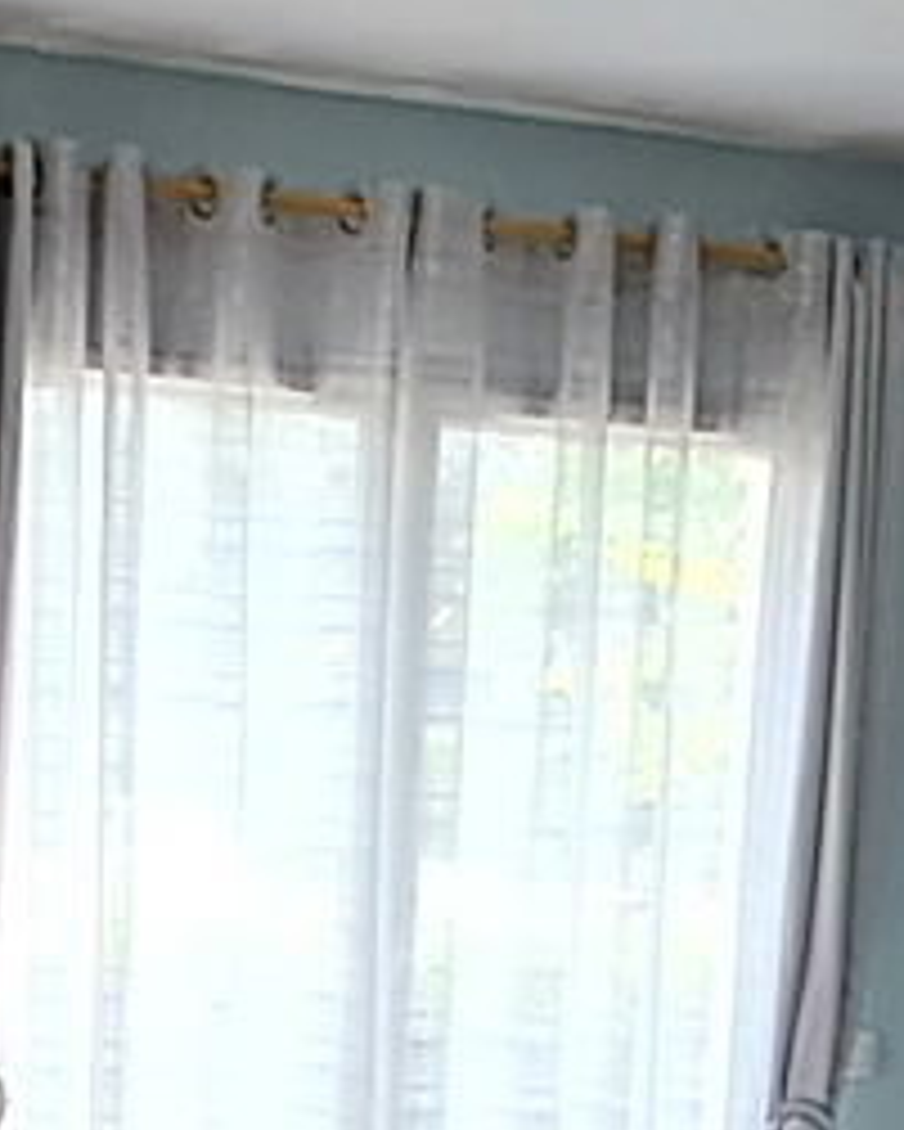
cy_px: 1387
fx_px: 2707
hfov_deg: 19.0
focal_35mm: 81
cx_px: 499
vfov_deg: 21.7
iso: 100
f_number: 2.2
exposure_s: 1/50
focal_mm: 1.42
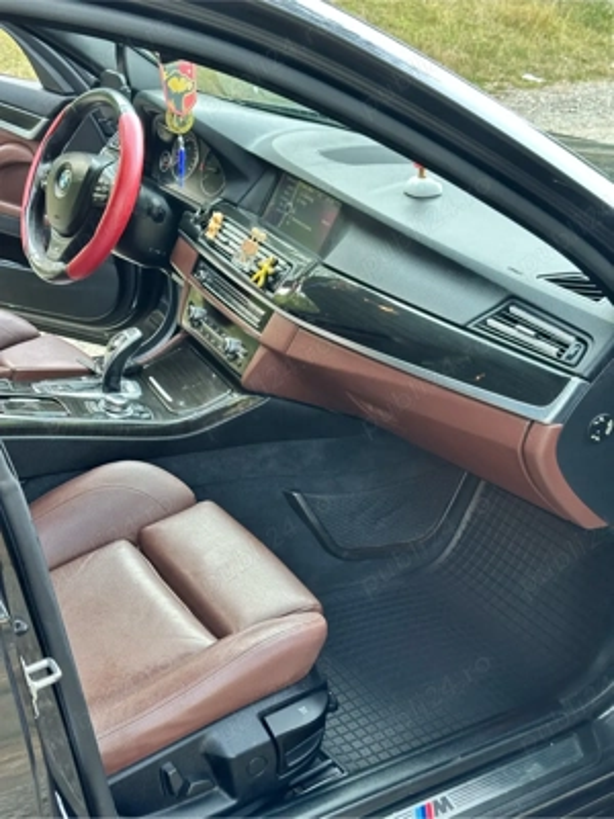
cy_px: 410
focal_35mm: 48
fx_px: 1135
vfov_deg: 39.7
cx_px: 307
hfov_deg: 30.3
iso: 125
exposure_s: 1/60
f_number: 1.78
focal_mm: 6.86
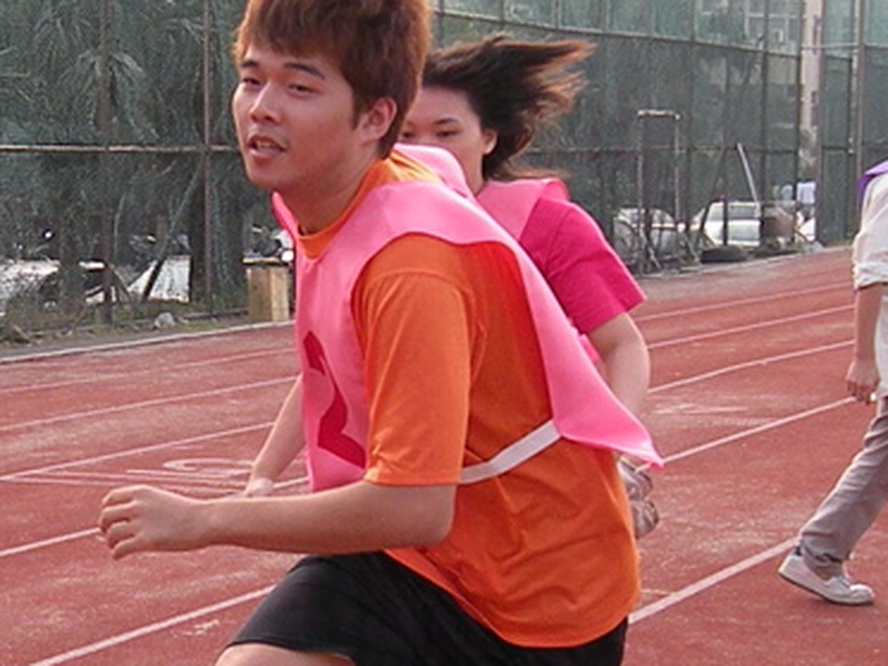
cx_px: 186
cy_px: 401
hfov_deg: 18.1
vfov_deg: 13.7
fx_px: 2771
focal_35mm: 108
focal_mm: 11.9
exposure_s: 1/954
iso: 640
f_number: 4
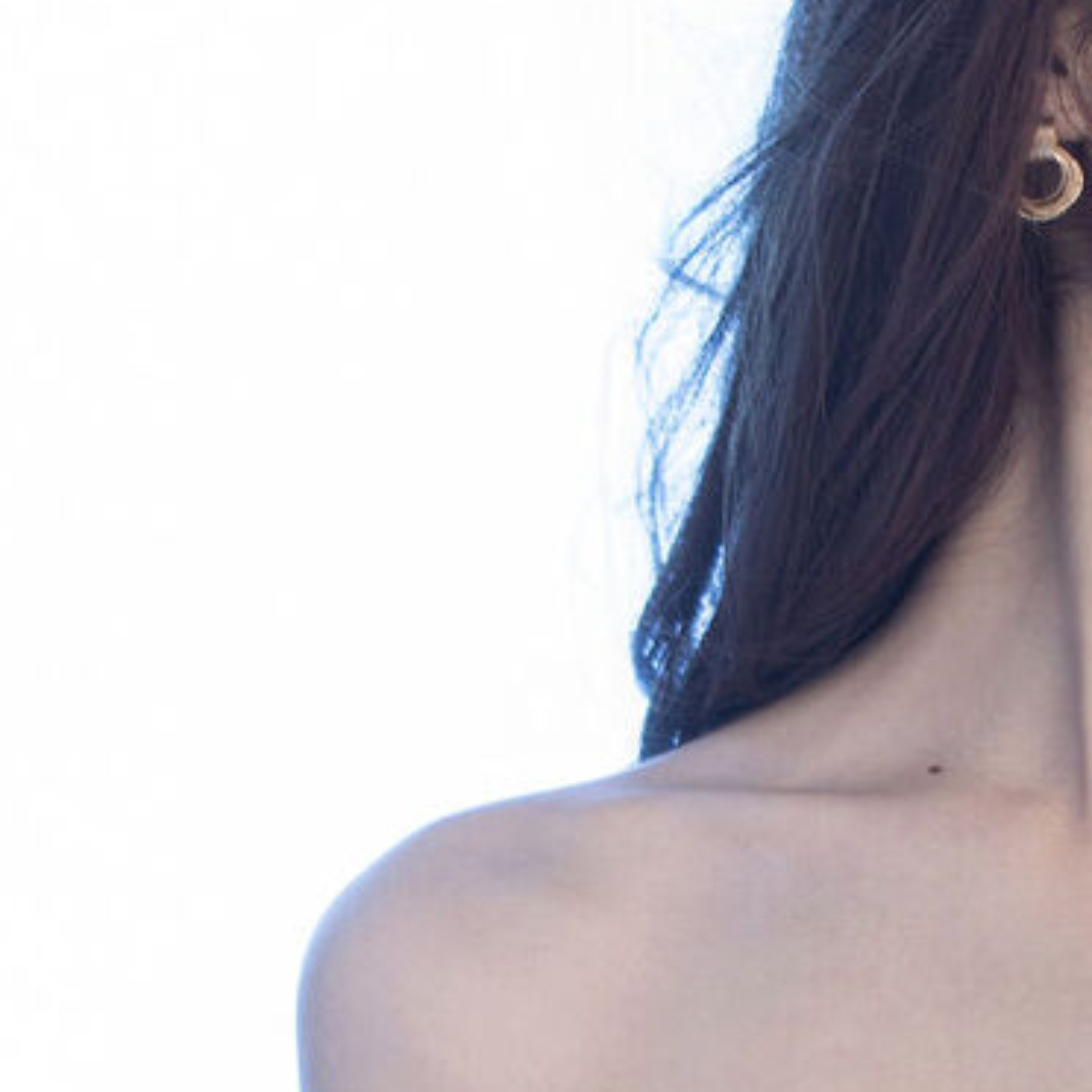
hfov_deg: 4.9
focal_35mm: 356
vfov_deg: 4.9
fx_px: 12706
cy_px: 1587
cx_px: 1201
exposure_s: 1/160
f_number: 3.5
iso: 200
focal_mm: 100
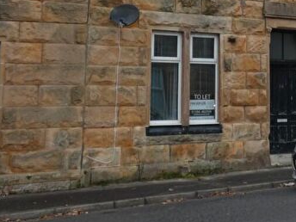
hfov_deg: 29.3
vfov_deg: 22.6
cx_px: 272
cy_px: 12
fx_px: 539
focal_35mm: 63
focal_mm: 5.5
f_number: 3.3
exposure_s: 1/60
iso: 125
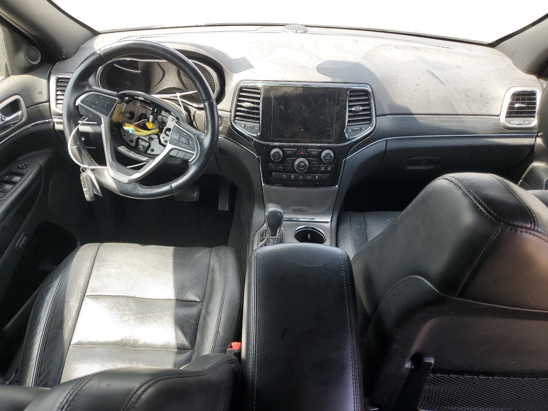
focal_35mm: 26
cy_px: 206
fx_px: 412
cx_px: 274
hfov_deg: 67.3
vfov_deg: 53.1
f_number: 1.5
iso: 50
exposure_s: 1/222
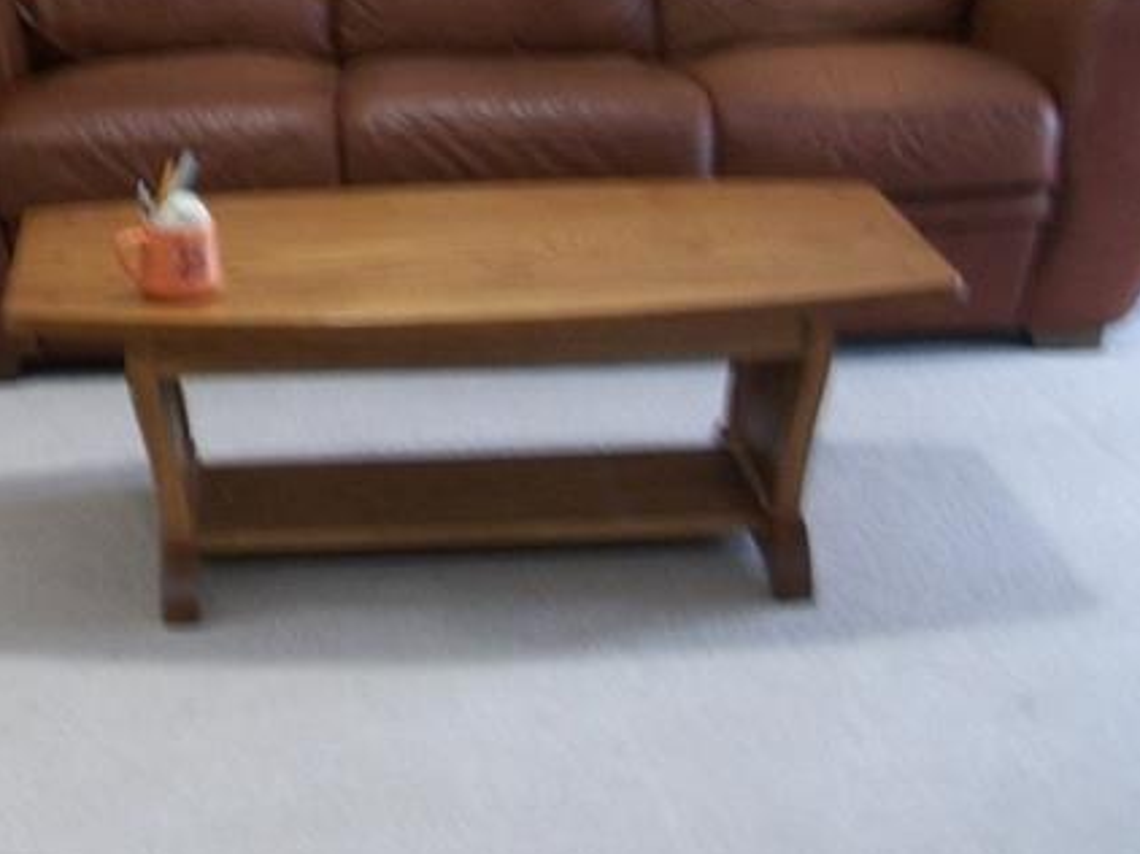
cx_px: 211
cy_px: 49
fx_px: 2798
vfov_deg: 17.0
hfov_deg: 22.7
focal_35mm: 85
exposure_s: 1/10
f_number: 3.1
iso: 160
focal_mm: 6.3
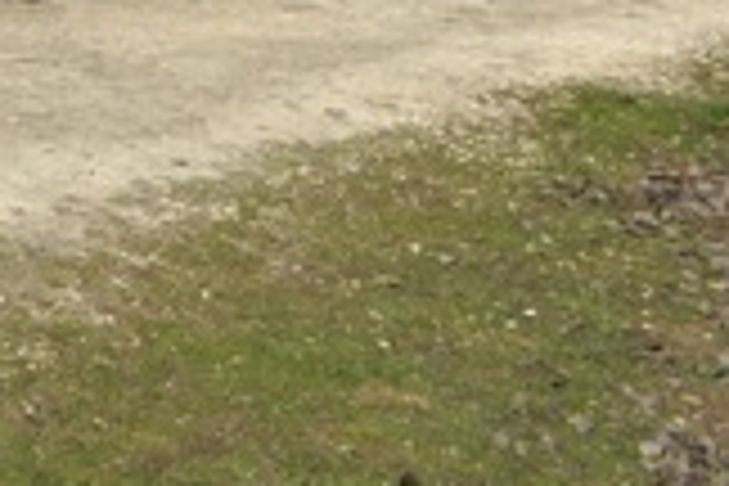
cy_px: -644
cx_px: -976
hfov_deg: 15.2
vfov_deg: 12.9
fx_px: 1701
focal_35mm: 84
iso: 200
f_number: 9
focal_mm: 17
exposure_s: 1/320
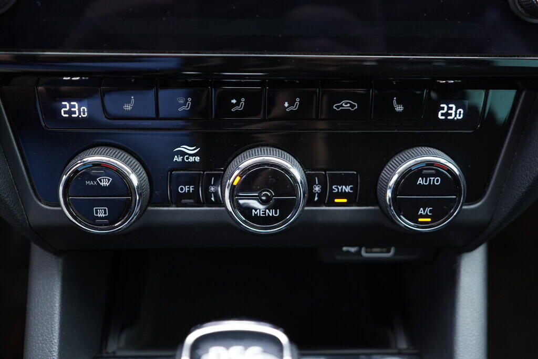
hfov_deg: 53.1
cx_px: 269
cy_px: 180
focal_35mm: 36
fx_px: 538
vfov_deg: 36.9
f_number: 2.8
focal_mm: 24
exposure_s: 1/40
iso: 640
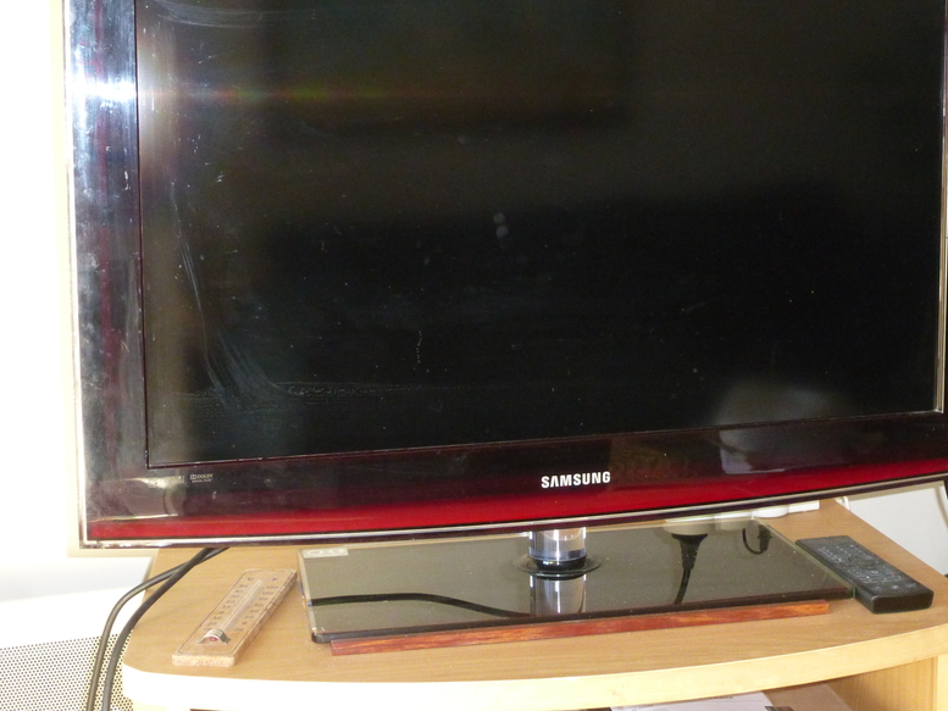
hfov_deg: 35.5
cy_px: 261
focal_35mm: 54
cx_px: 519
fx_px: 1479
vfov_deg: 26.9
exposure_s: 1/60
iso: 800
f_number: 3.9
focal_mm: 7.4
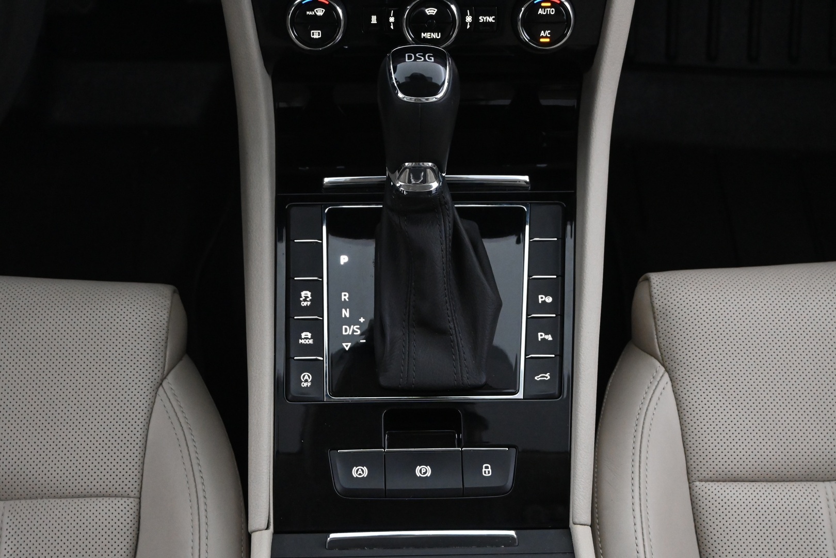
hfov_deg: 35.1
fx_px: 1324
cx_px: 418
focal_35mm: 57
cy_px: 279
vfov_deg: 23.8
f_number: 5.6
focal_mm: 38
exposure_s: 1/25
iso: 4500
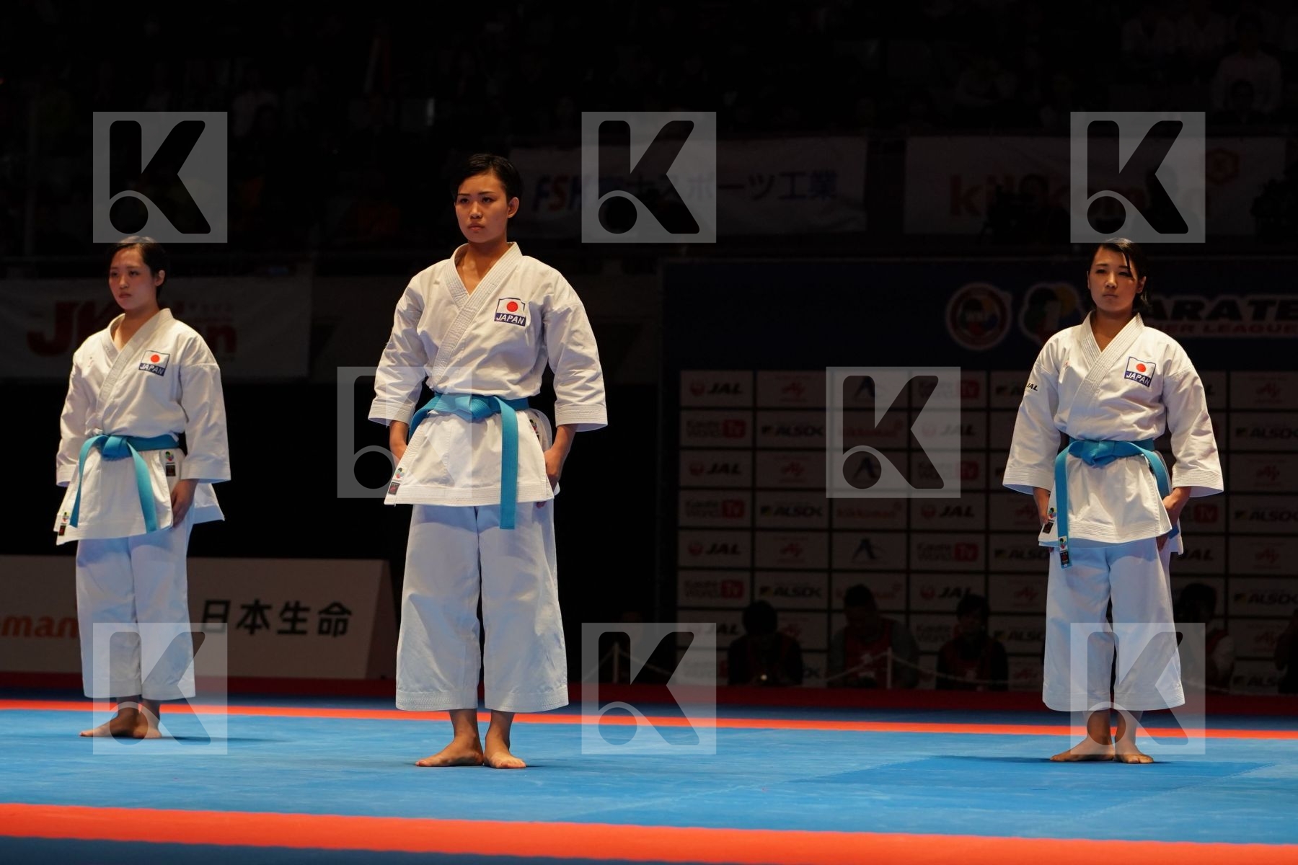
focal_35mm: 105
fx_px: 3786
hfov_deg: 19.5
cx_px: 649
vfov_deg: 13.0
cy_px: 432
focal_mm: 70
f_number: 2.8
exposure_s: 1/1000
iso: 1600
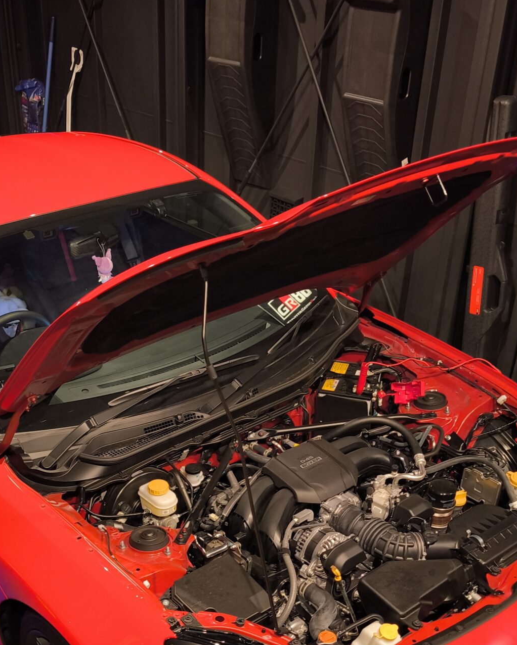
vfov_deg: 40.0
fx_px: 860
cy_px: 481
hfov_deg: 33.1
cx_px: 164
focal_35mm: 45
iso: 1000
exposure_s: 1/32
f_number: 1.6
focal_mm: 6.57
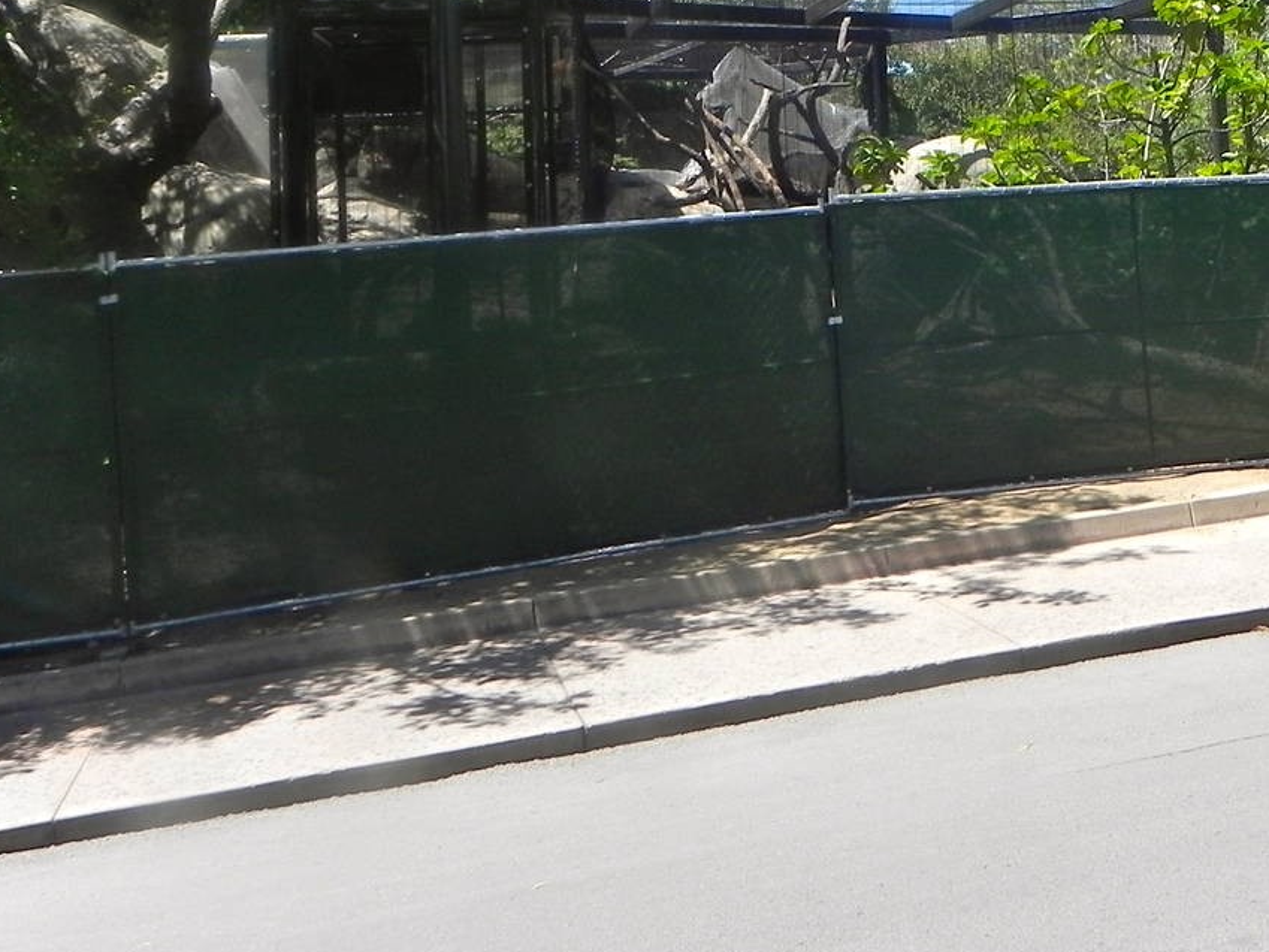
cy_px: 114
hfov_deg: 37.5
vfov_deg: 28.6
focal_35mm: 49
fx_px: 1797
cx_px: 1010
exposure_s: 1/235
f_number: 6.3
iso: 160
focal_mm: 4.6
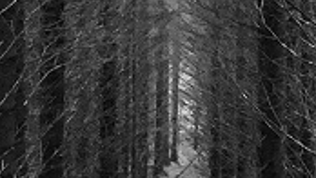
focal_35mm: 145
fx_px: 1215
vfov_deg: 8.2
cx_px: 149
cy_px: -111
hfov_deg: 14.8
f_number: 2.2
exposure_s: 1/25
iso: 250
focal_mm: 4.15
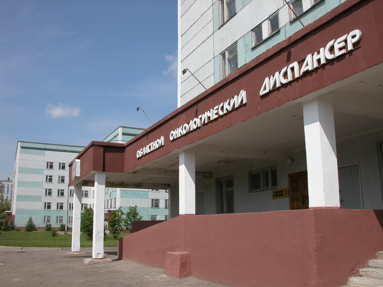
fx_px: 387
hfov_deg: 52.6
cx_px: 192
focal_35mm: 35
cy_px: 144
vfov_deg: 40.7
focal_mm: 8.9
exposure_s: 1/382
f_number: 7.1
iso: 100
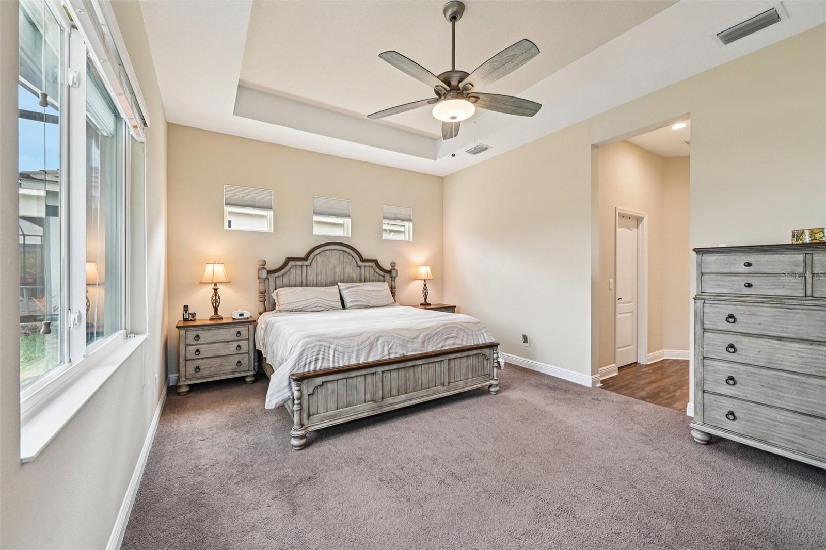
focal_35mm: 14
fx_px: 321
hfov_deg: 104.3
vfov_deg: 81.2
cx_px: 413
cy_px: 275
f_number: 8
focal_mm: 14
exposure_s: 1/25
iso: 400
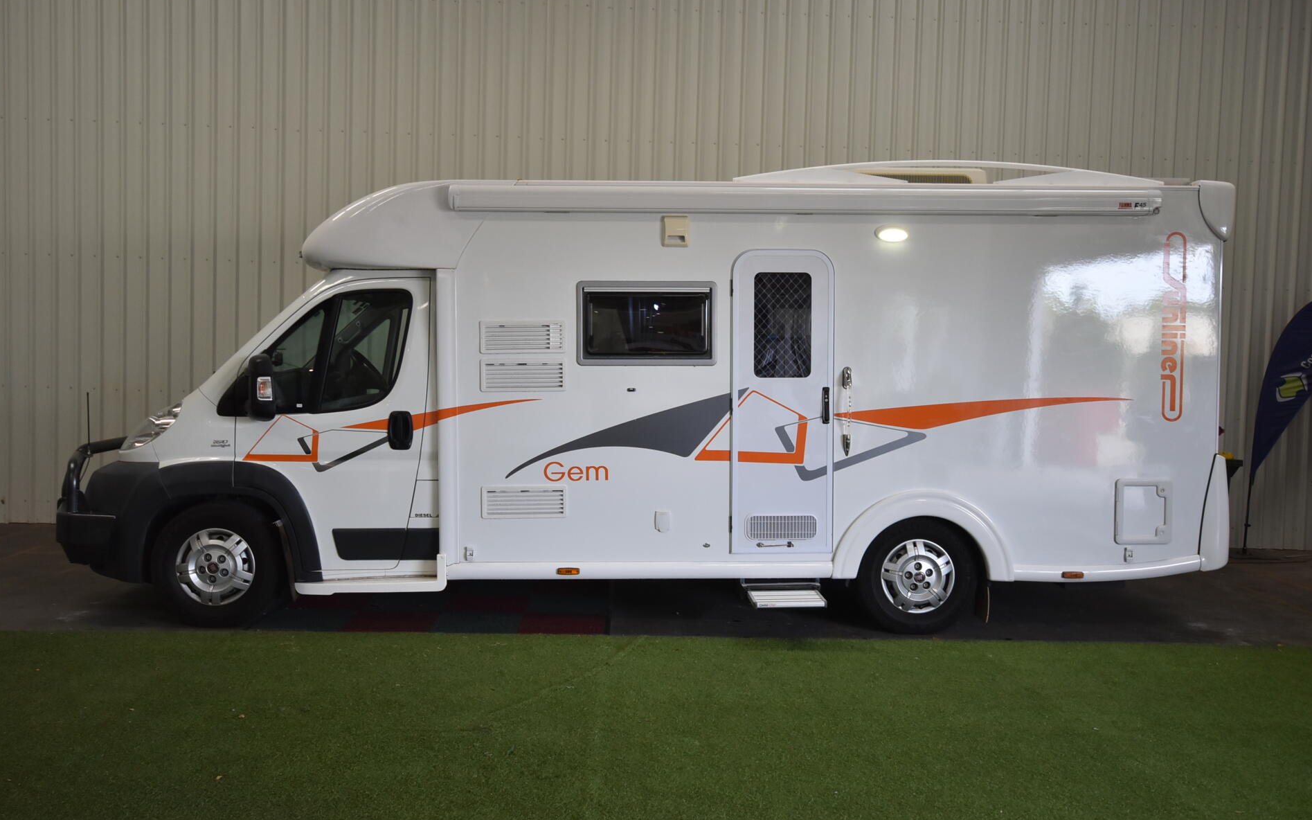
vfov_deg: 40.6
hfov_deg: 61.2
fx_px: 1108
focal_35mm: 31
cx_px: 661
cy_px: 395
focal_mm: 20
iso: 640
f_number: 5.6
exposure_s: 1/60
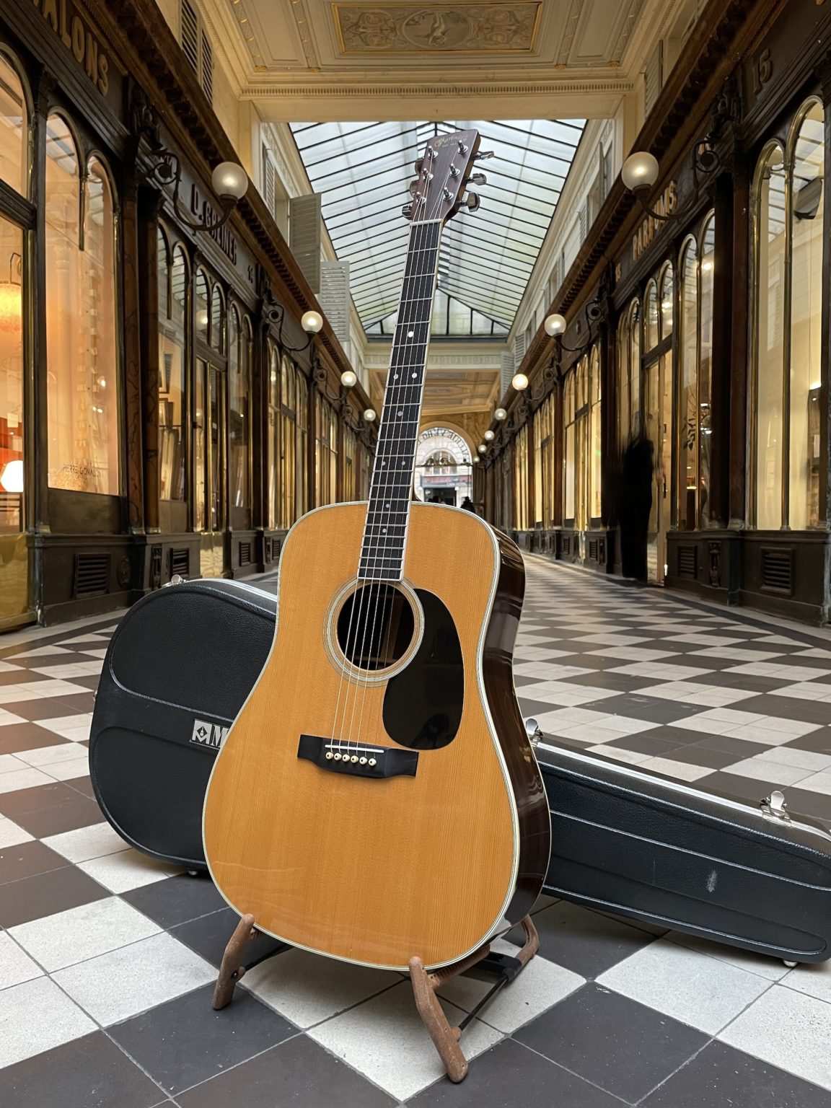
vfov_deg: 67.3
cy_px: 554
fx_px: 832
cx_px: 416
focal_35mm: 26
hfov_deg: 53.1
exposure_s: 1/50
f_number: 1.6
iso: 125
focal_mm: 4.2
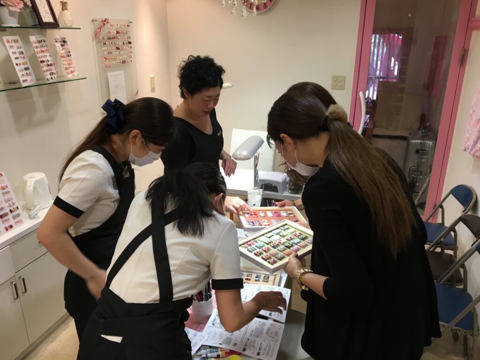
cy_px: 180
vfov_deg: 48.2
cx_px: 240
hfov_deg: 61.7
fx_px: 402
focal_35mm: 29
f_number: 2.2
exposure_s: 1/30
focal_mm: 4.15
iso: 64
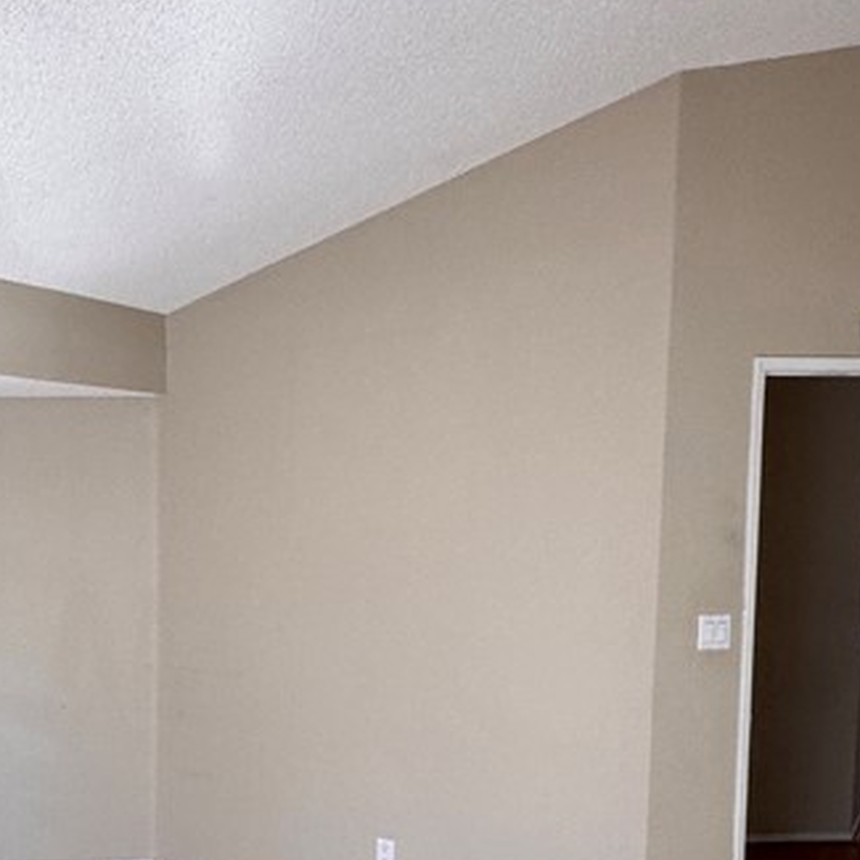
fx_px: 1096
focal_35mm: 39
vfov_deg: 42.0
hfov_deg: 40.1
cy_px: 603
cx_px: 111
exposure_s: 1/99
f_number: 2.2
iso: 125
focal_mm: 2.22
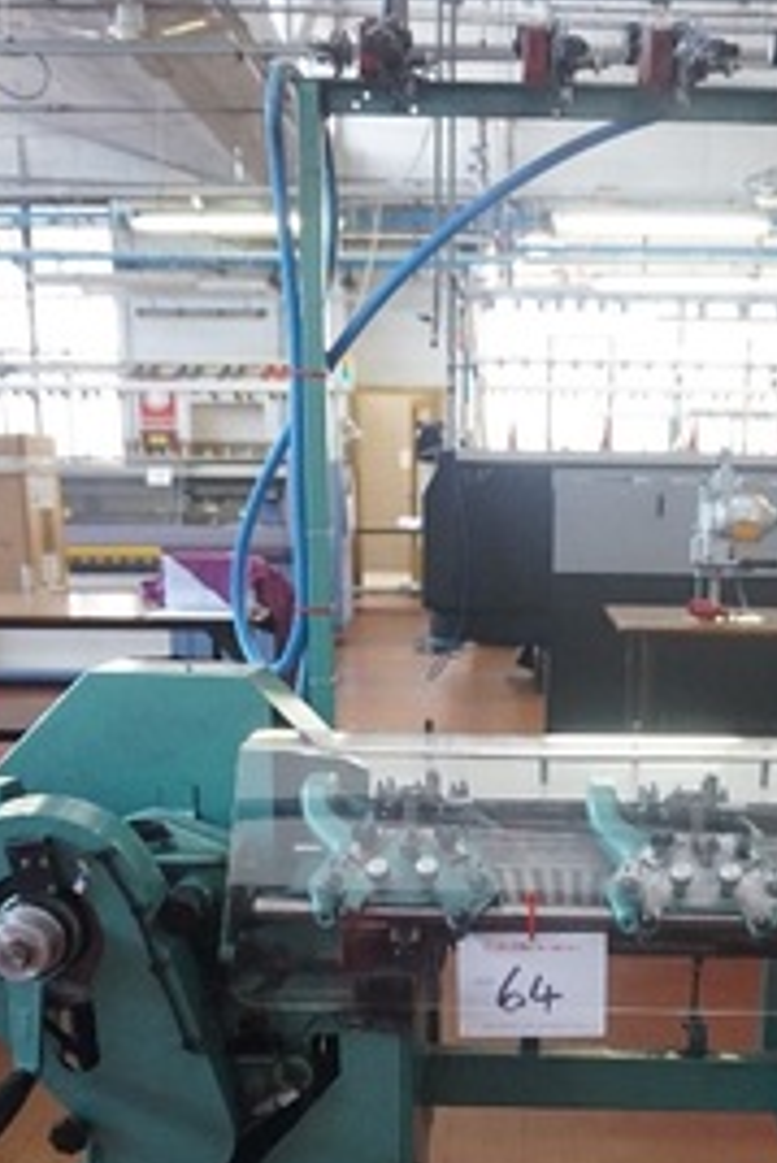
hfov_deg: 31.0
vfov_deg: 43.8
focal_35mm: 43
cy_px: 885
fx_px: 1390
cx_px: 517
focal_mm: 16
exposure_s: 1/160
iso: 2500
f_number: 3.5
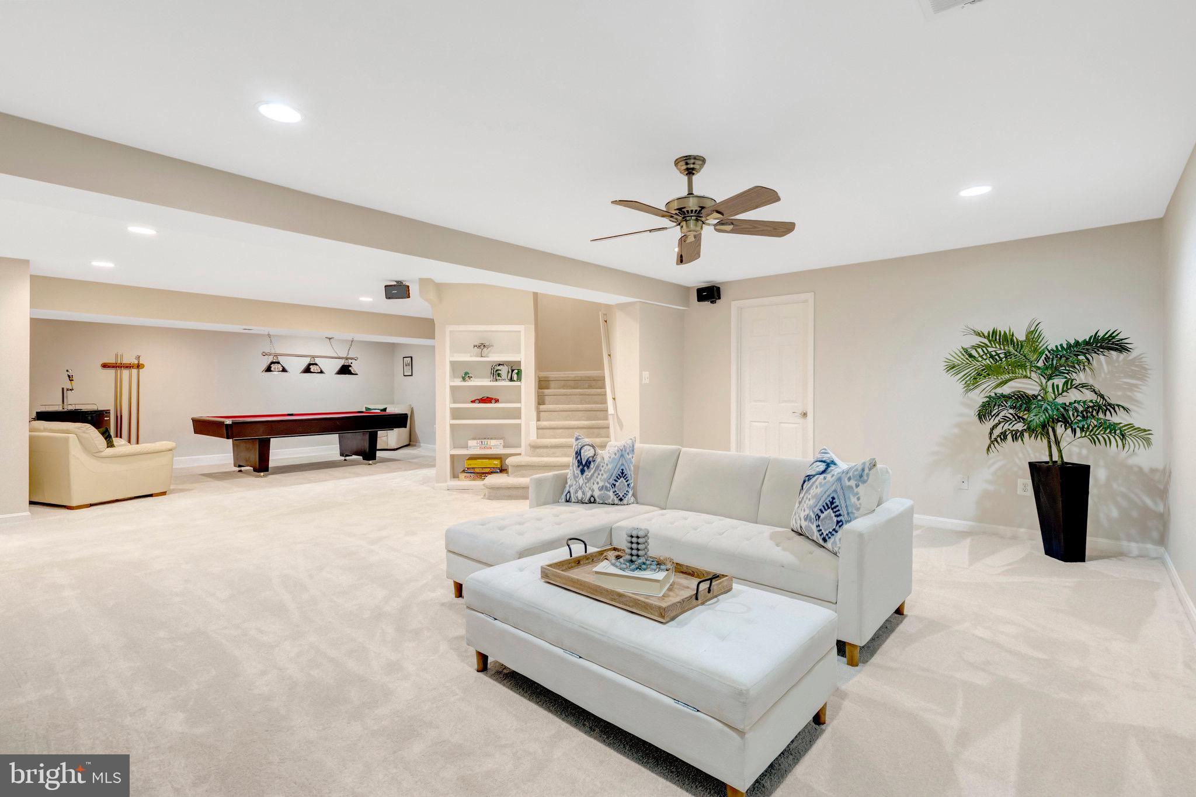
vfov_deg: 73.7
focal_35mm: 16
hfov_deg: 96.7
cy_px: 398
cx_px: 598
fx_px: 531
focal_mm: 16
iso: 1250
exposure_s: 1/13
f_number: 8
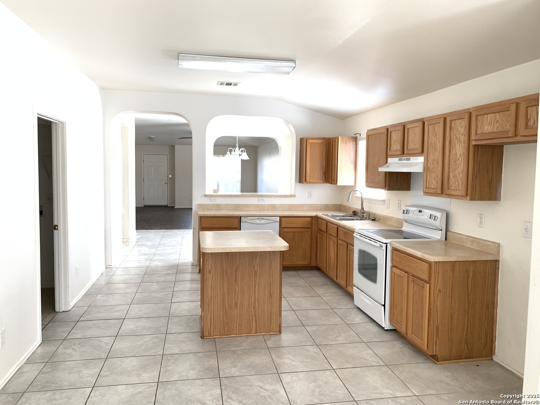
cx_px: 270
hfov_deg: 67.3
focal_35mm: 26
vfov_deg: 53.1
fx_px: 406
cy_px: 202
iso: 125
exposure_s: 1/60
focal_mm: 4.25
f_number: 1.8
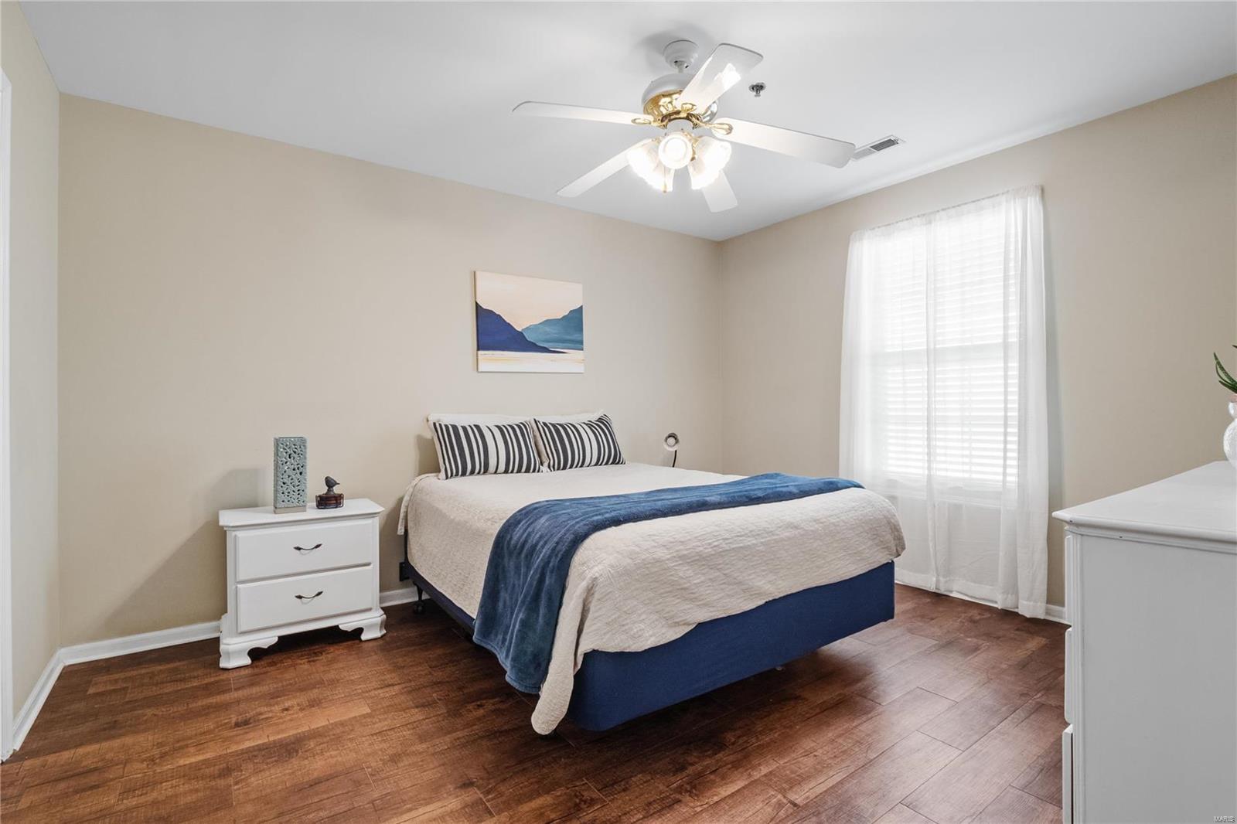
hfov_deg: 96.7
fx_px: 550
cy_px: 412
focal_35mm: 16
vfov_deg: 73.7
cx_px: 618
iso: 400
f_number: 8
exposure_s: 1/15
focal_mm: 8
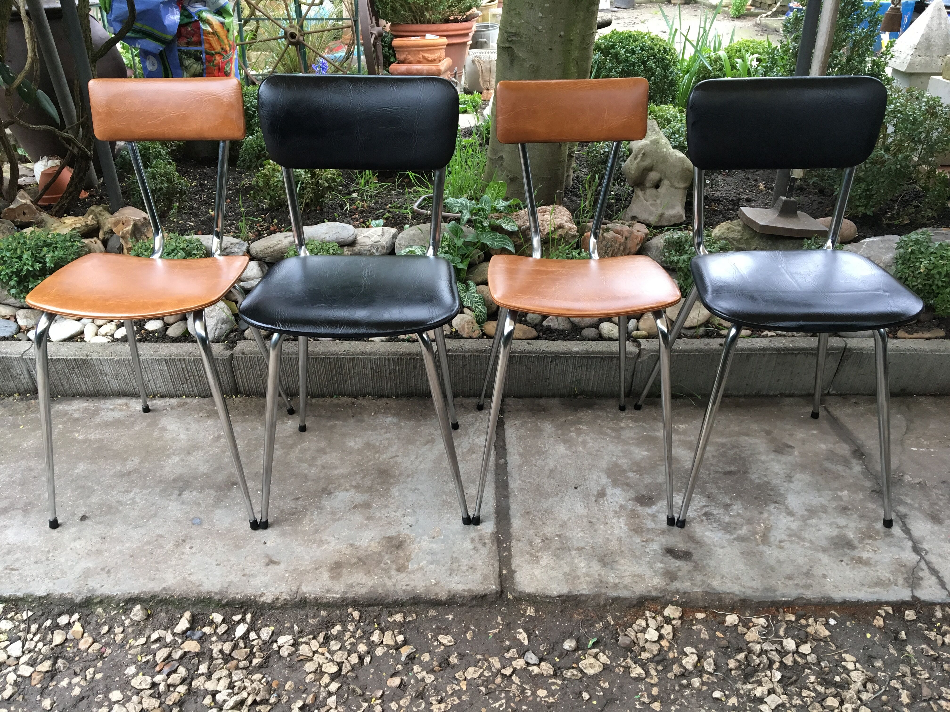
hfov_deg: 61.7
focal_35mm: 29
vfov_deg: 48.2
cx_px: 475
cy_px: 356
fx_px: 796
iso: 50
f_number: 2.2
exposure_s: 1/33
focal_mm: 4.15
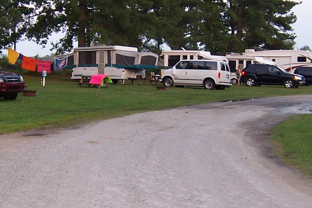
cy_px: 81
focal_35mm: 76
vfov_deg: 17.9
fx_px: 659
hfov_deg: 26.6
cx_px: 137
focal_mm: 5.5
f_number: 2.8
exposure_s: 1/60
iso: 140
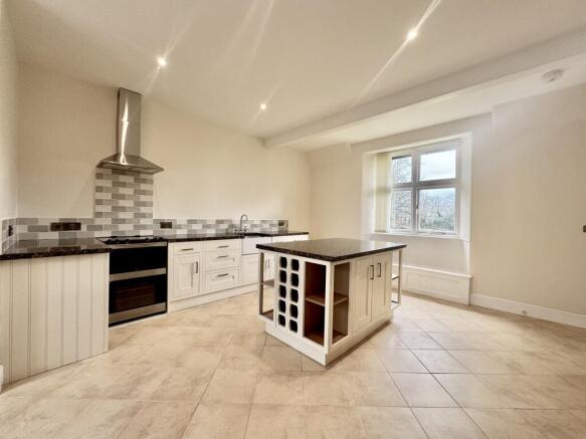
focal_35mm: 14
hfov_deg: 102.1
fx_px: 237
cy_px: 220
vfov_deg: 85.7
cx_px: 293
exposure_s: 1/99
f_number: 2.2
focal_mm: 2.22
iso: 125
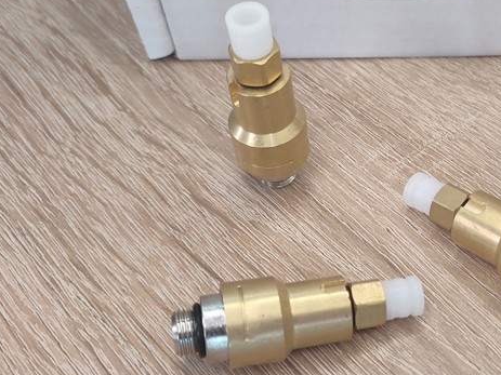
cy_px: 166
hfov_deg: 34.3
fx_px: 781
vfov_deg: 27.0
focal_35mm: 54
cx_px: 412
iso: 152
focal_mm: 6.04
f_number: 1.9
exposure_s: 1/50
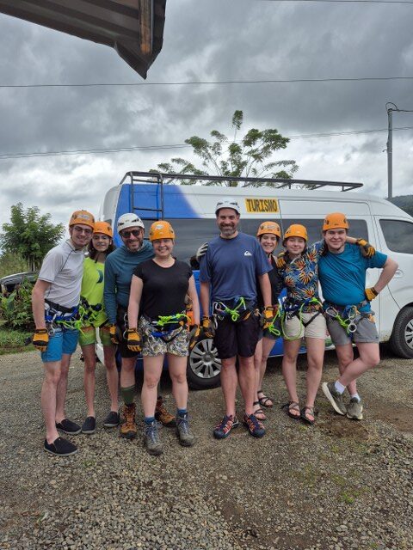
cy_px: 275
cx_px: 206
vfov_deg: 73.9
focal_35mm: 23
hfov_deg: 58.9
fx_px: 366
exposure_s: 1/2080
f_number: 1.8
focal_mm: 5.4
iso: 25
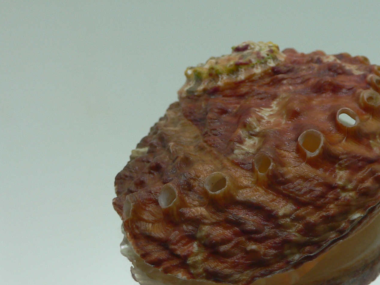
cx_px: 264
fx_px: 615
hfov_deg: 33.9
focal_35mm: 56
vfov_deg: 26.1
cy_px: 163
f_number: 2.8
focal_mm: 4.6
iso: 80
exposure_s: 1/80
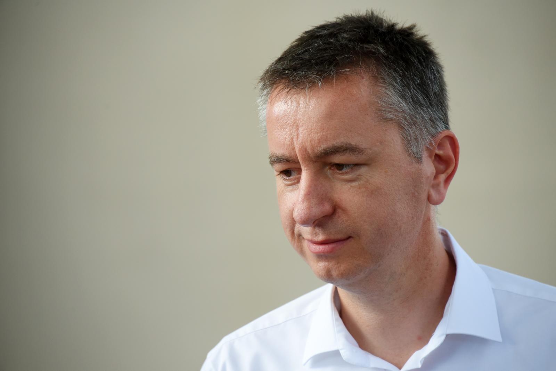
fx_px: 4633
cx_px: 278
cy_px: 186
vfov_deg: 4.6
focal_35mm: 300
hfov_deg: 6.9
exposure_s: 1/500
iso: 1000
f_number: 5.6
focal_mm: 300
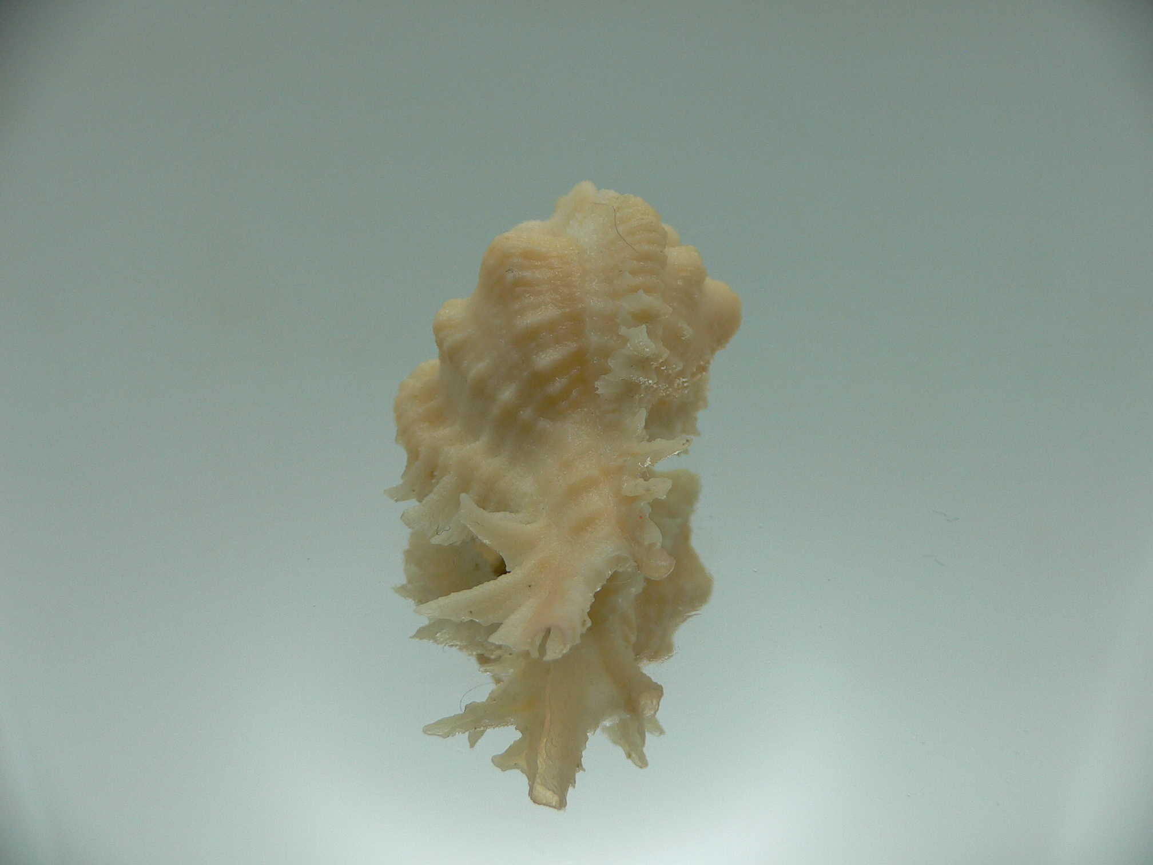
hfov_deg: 52.6
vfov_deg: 40.7
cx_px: 576
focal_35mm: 35
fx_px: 1166
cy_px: 432
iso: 80
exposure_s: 1/100
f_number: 2.8
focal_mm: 4.6
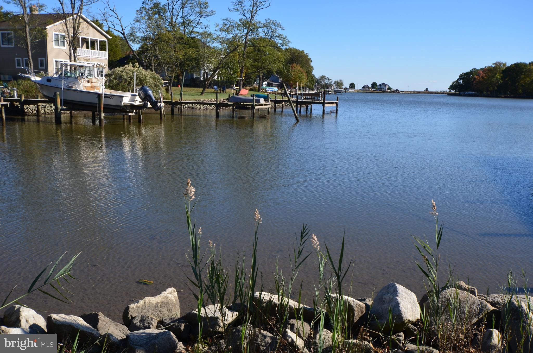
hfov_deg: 53.2
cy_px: 176
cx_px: 266
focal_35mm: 36
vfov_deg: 36.7
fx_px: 532
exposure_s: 1/250
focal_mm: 24
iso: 220
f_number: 10
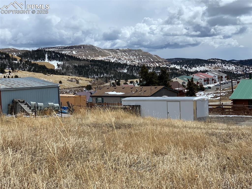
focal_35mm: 52
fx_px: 378
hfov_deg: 36.8
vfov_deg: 28.0
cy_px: 94
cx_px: 126
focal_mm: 6
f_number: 2.4
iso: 16
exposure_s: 1/2398
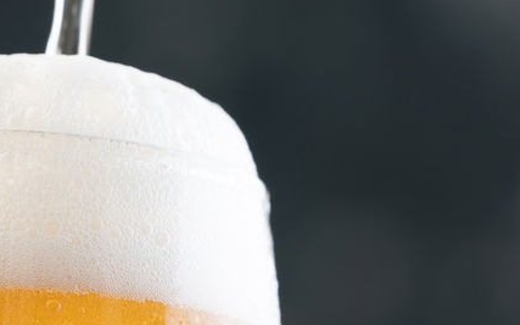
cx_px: 72
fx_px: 6817
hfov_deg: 4.4
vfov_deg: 2.7
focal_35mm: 481
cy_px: 318
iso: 100
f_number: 8
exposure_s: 1/80
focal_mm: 168
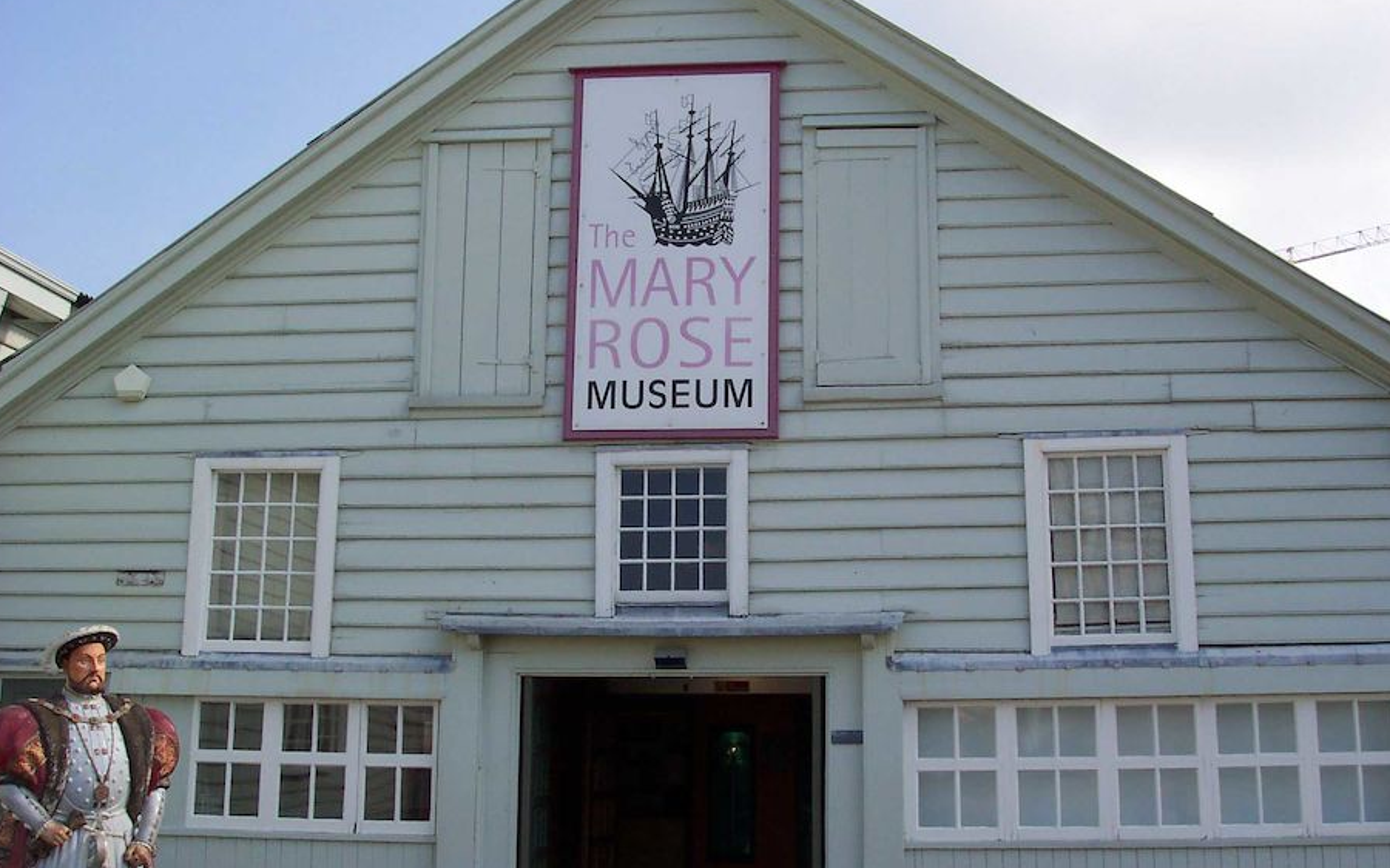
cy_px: 448
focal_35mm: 43
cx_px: 736
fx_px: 1629
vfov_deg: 29.9
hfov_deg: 46.2
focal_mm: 8
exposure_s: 1/500
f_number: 4.8
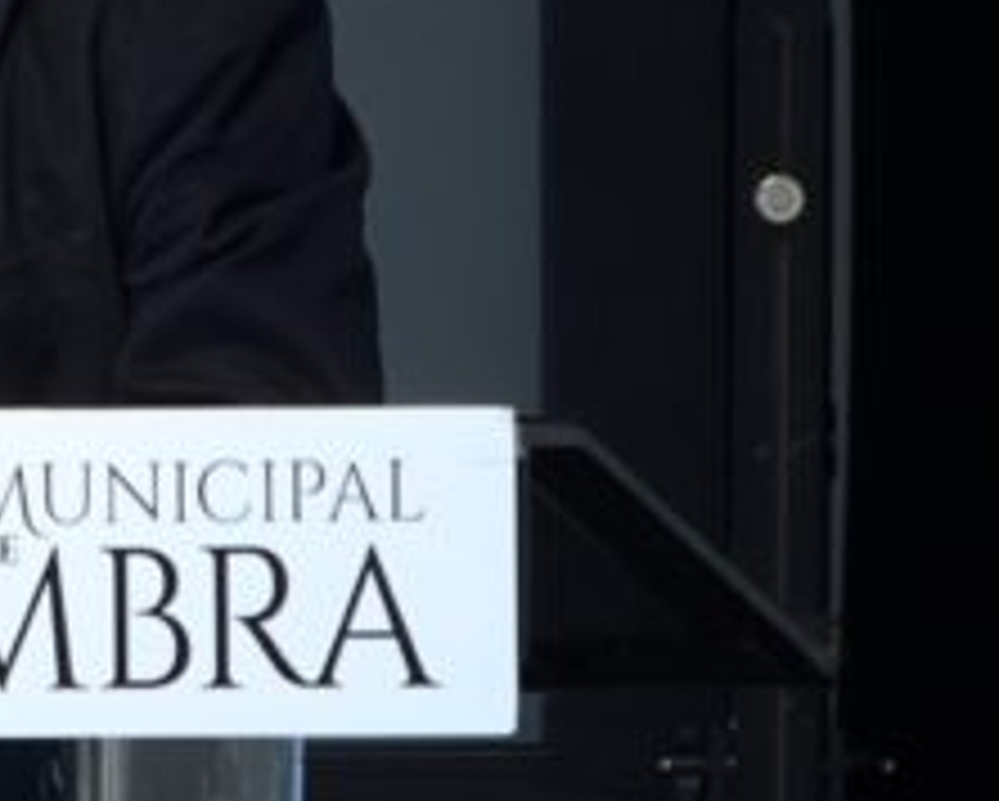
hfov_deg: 1.1
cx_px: -50
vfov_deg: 0.9
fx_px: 53977
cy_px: -27
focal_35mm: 1824
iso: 800
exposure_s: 1/20
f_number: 4
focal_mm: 219.76
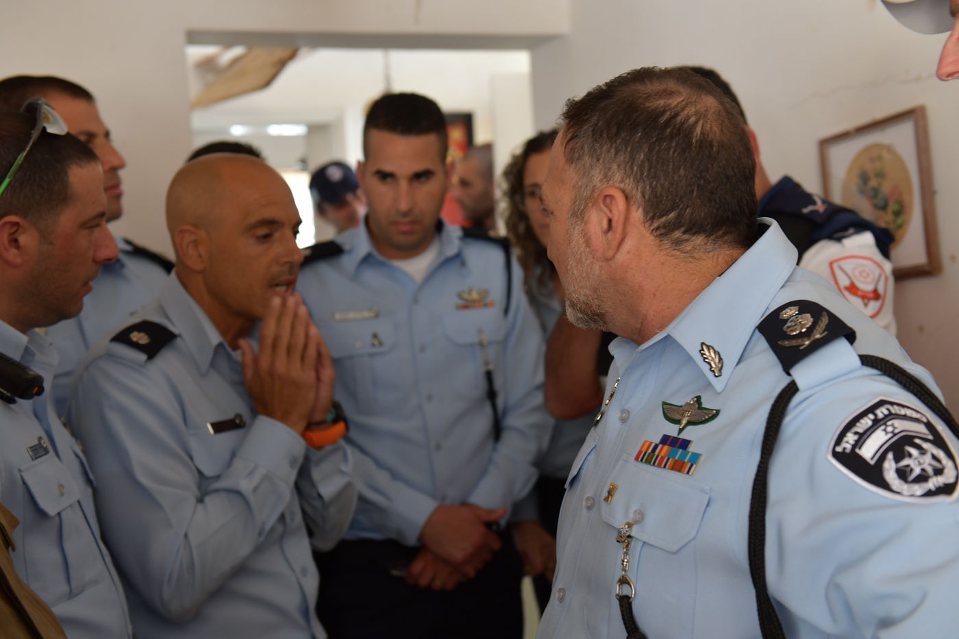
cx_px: 480
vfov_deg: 28.1
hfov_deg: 41.1
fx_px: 1278
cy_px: 320
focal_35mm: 48
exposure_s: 1/80
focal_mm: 48
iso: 1000
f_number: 4
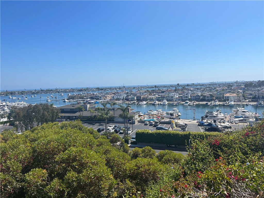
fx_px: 198
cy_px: 99
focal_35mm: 26
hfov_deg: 67.3
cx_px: 132
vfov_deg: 53.1
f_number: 1.5
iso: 50
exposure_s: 1/6211
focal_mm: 5.7
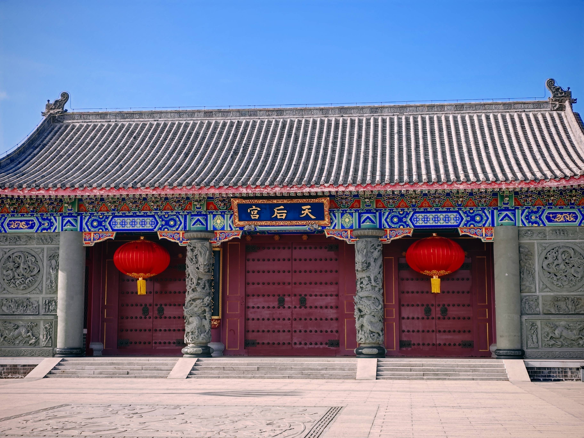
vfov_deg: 25.2
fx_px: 979
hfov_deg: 33.2
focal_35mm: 58
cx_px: 292
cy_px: 219
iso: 50
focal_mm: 6.14
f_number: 1.8
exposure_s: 1/354
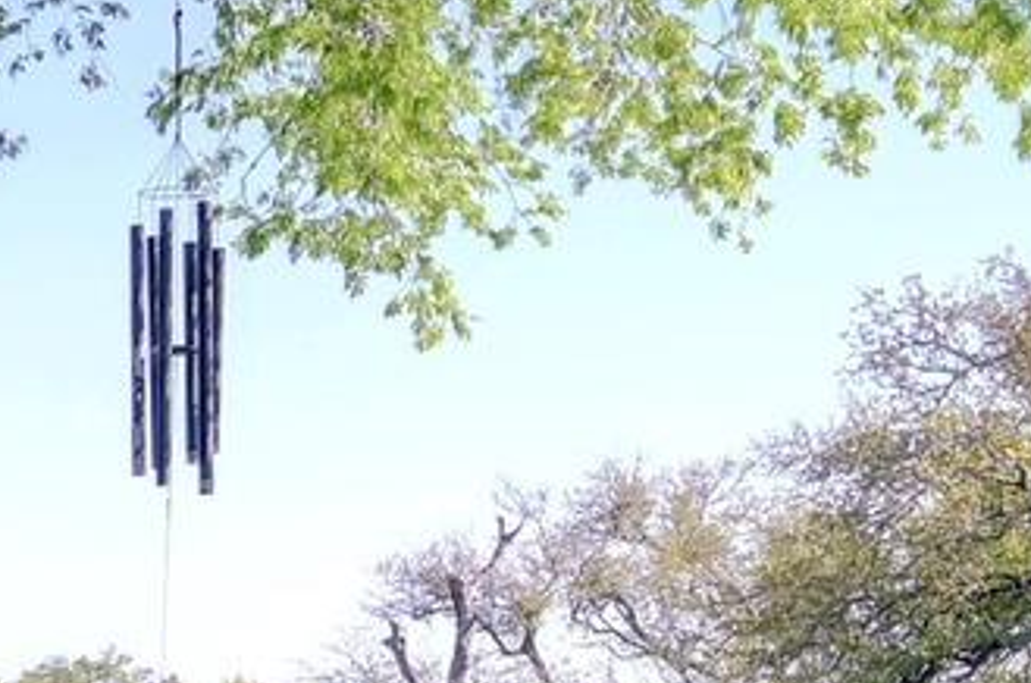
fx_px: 3290
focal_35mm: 115
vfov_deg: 11.6
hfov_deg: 14.7
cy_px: 851
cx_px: -1034
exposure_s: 1/400
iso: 2000
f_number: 8
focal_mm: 18.5
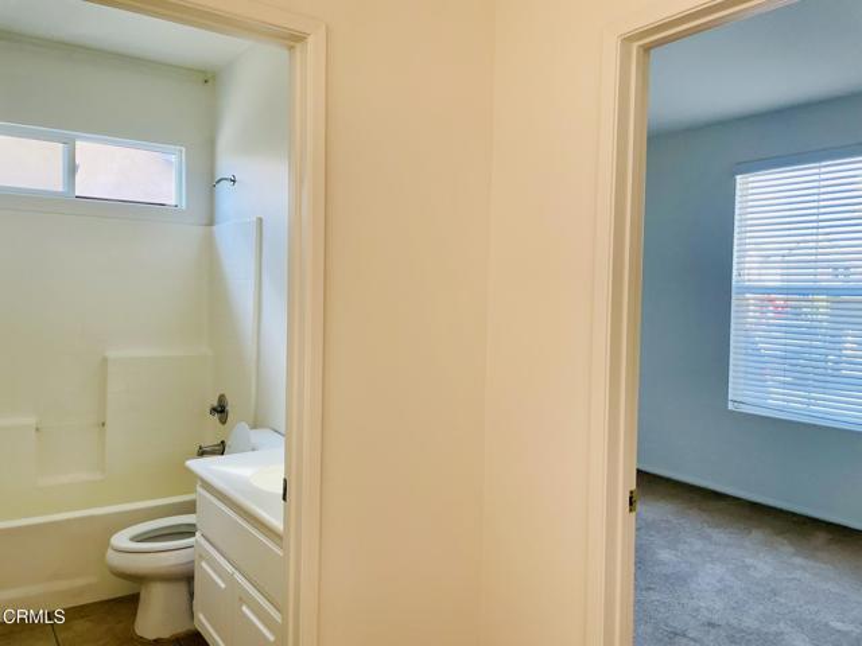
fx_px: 647
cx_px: 431
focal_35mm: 26
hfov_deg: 67.3
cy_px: 323
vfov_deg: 53.1
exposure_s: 1/120
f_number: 1.6
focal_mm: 4.2
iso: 100
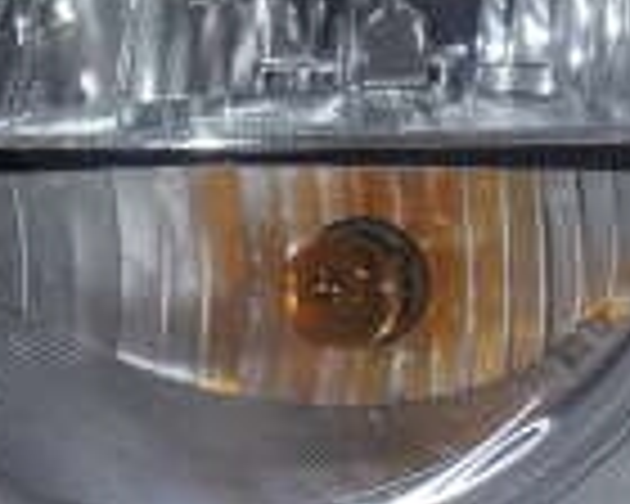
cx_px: -324
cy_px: -106
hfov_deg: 10.5
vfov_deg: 8.6
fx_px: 3300
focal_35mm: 177
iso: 1000
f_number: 4
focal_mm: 16
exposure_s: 1/160
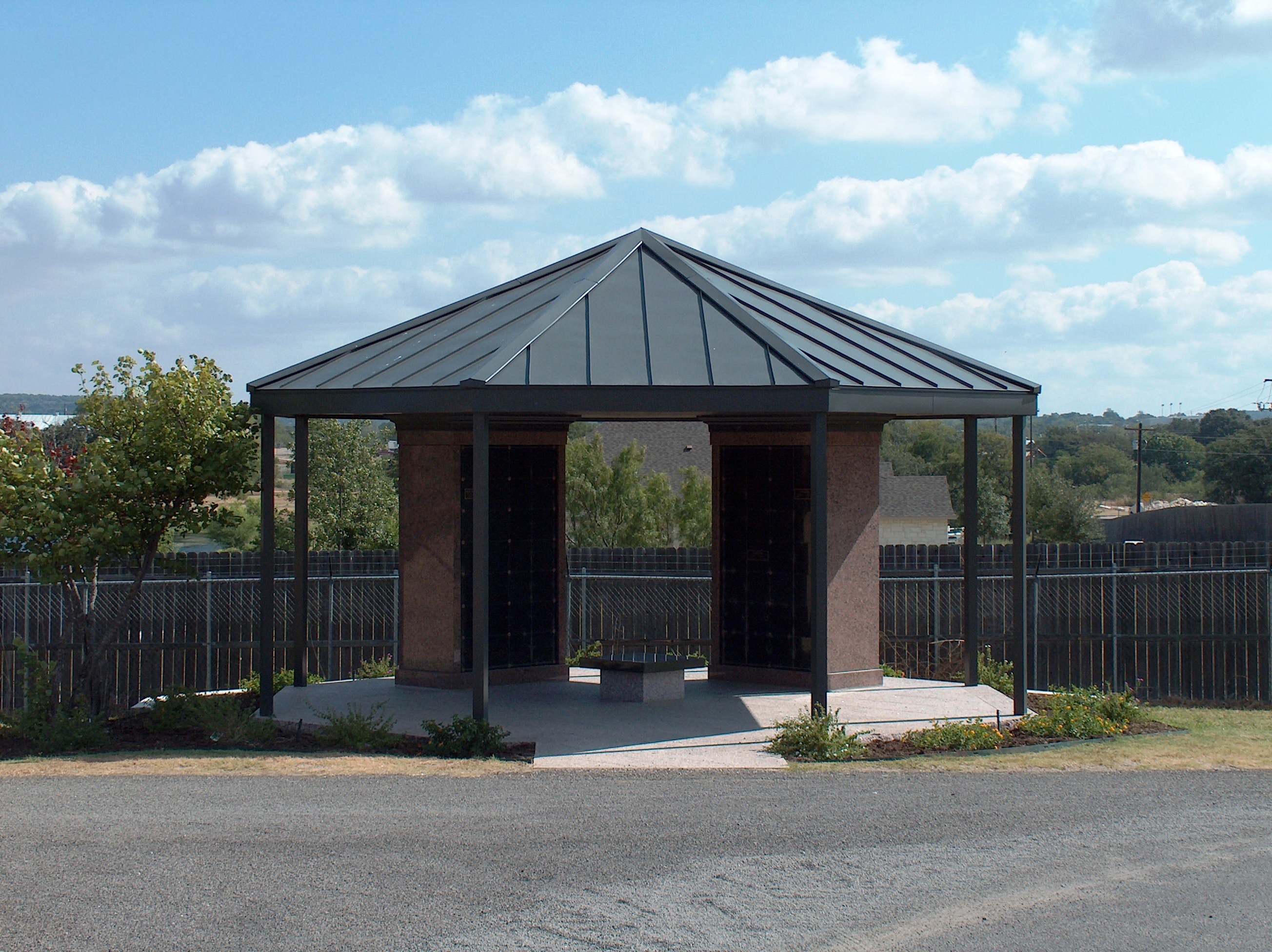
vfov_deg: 20.4
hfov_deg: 27.1
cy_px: 476
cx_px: 636
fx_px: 2644
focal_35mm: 72
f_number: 6.9
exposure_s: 1/394
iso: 100
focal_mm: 14.73
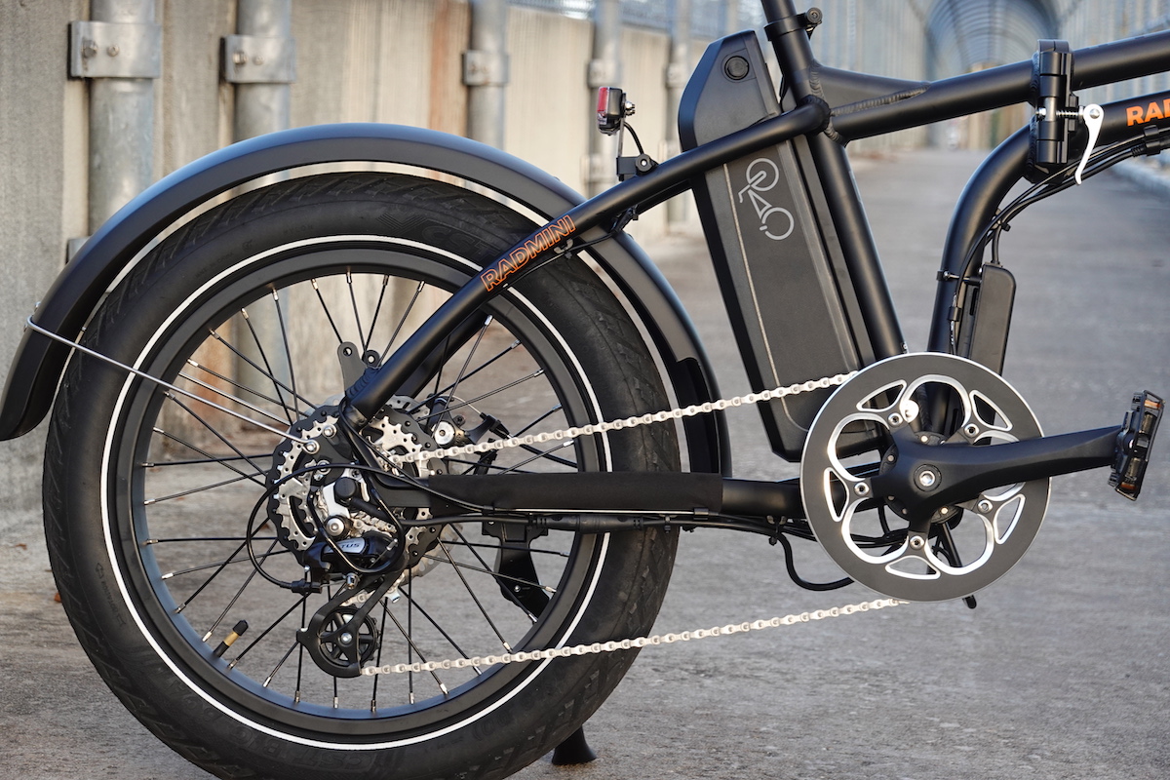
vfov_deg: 12.1
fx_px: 3672
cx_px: 585
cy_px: 390
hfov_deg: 18.1
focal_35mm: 113
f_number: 4.5
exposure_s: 1/125
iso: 200
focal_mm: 41.15
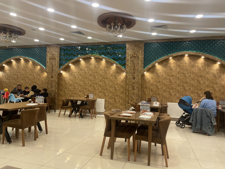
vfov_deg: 53.1
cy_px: 84
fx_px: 169
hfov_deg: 67.3
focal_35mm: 26
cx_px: 112
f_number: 1.6
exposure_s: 1/100
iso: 125
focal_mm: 4.2
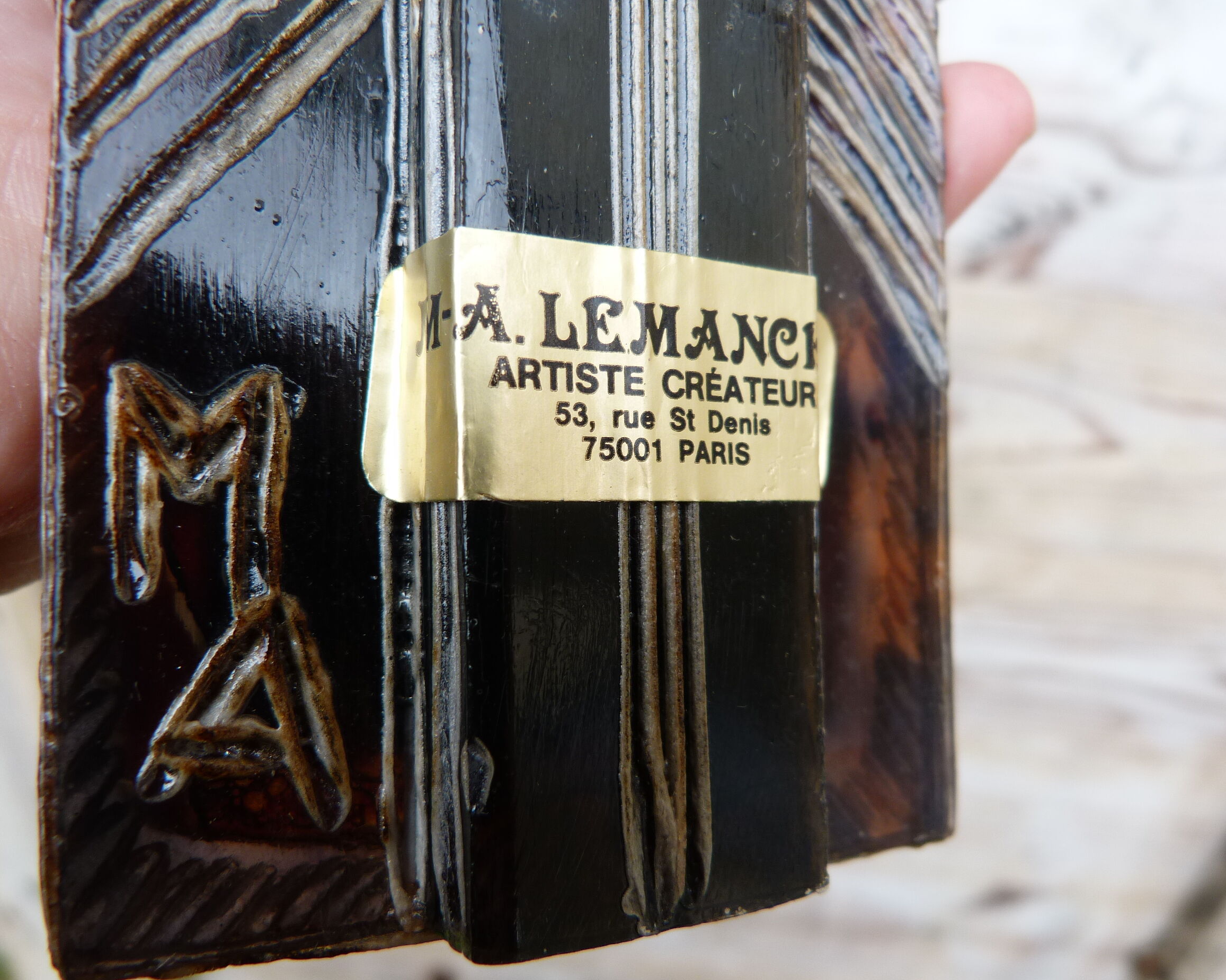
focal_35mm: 27
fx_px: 980
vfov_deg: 53.2
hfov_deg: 64.1
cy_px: 497
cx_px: 601
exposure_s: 1/80
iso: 80
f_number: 2.8
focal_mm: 4.5
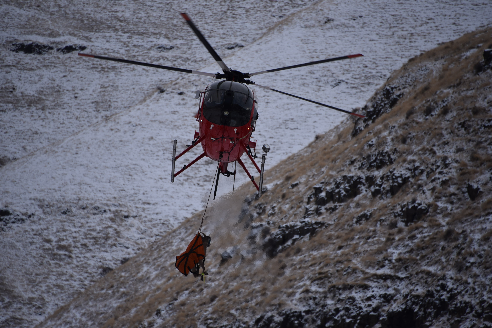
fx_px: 4100
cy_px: 164
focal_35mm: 300
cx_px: 246
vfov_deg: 4.6
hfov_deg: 6.9
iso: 400
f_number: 5.6
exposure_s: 1/2000
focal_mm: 300
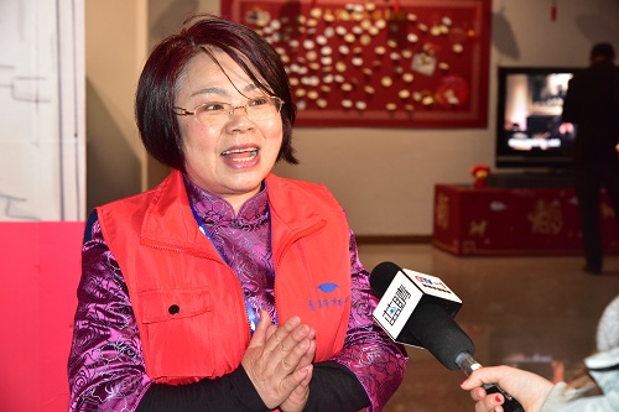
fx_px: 1289
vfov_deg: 18.2
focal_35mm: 75
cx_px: 310
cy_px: 206
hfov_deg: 27.0
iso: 4000
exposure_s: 1/60
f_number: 7.1
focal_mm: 75
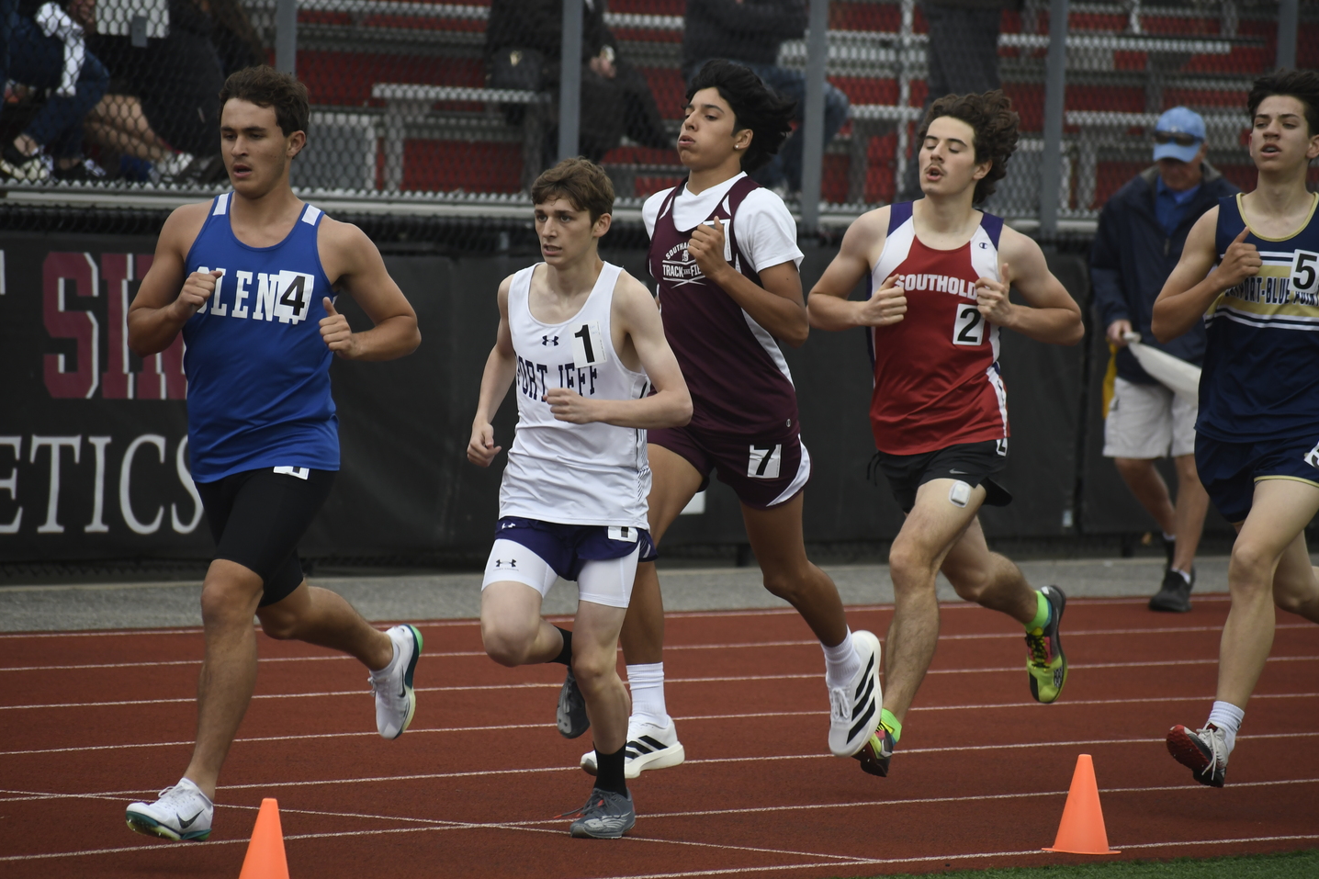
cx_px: 659
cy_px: 428
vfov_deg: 4.2
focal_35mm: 329
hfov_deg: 6.3
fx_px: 12052
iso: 640
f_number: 5.6
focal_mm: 210
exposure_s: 1/800
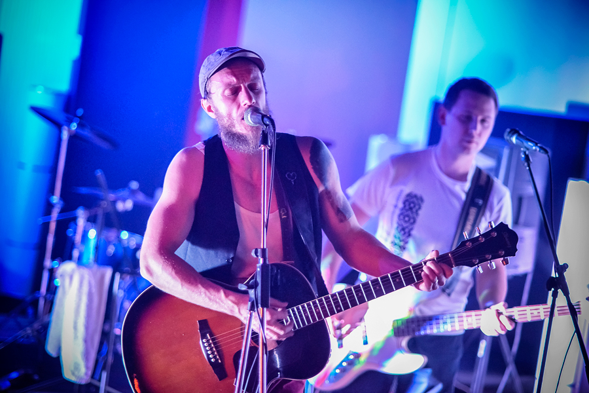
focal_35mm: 85
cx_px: 294
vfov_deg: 16.1
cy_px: 196
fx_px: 1391
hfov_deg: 23.9
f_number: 1.8
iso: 6400
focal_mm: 85
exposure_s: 1/125
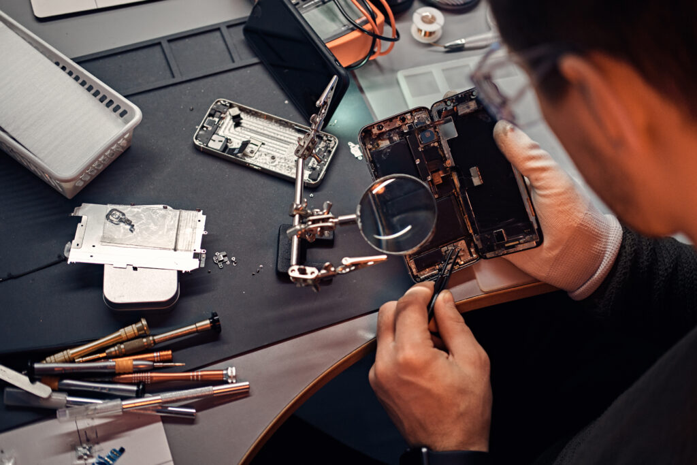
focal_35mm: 53
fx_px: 1026
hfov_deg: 37.5
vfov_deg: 25.5
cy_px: 232
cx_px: 348
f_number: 2
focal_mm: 35
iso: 640
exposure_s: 1/500
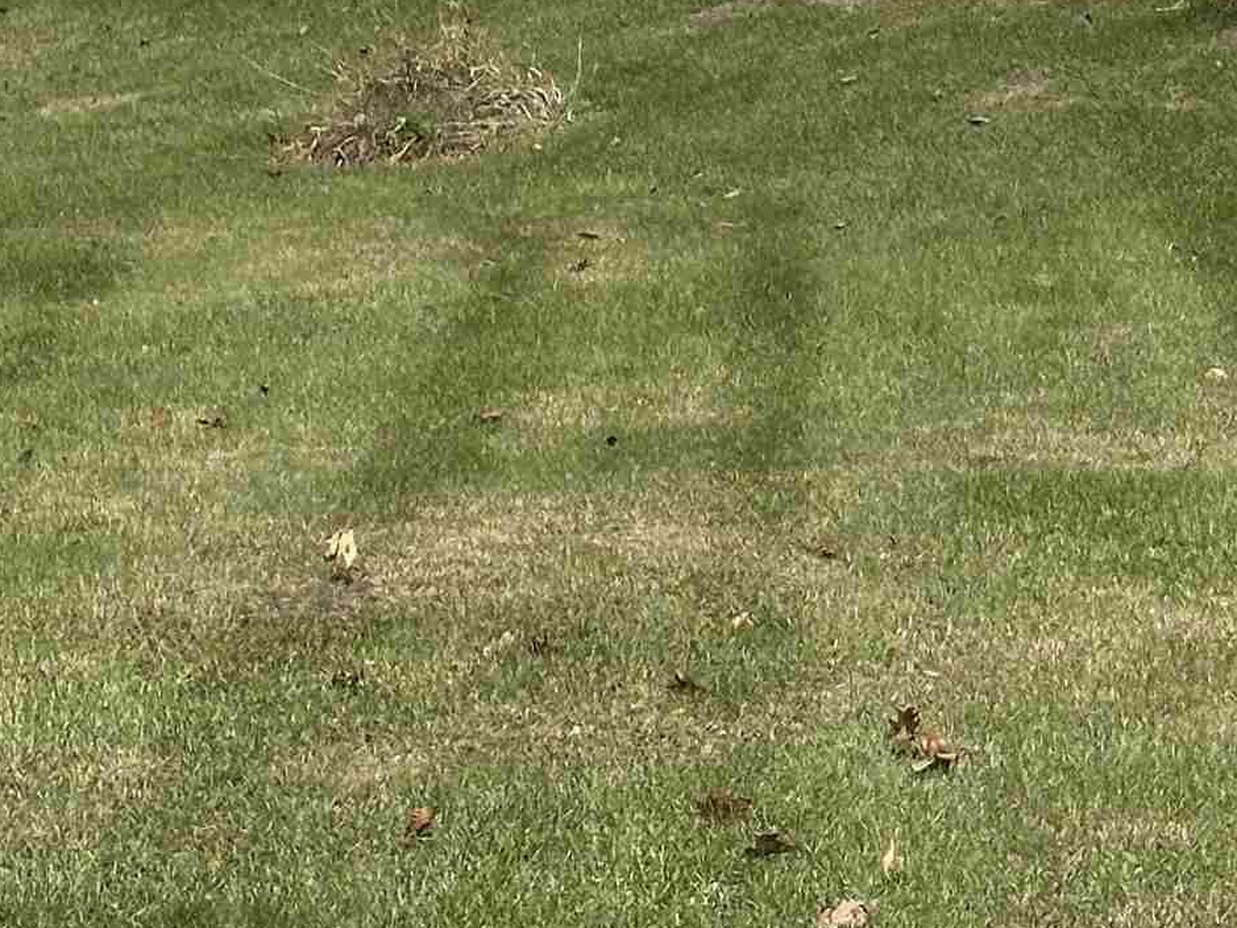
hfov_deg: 12.5
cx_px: 1091
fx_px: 5610
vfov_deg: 9.4
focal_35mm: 157
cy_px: -120
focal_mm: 6.86
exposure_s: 1/8929
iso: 64
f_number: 1.78
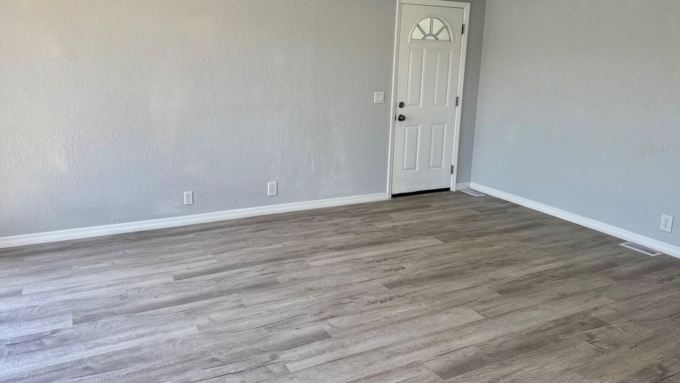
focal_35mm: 27
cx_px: 330
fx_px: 487
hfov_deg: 69.8
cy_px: 149
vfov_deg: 42.7
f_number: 1.78
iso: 80
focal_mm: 6.76
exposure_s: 1/543
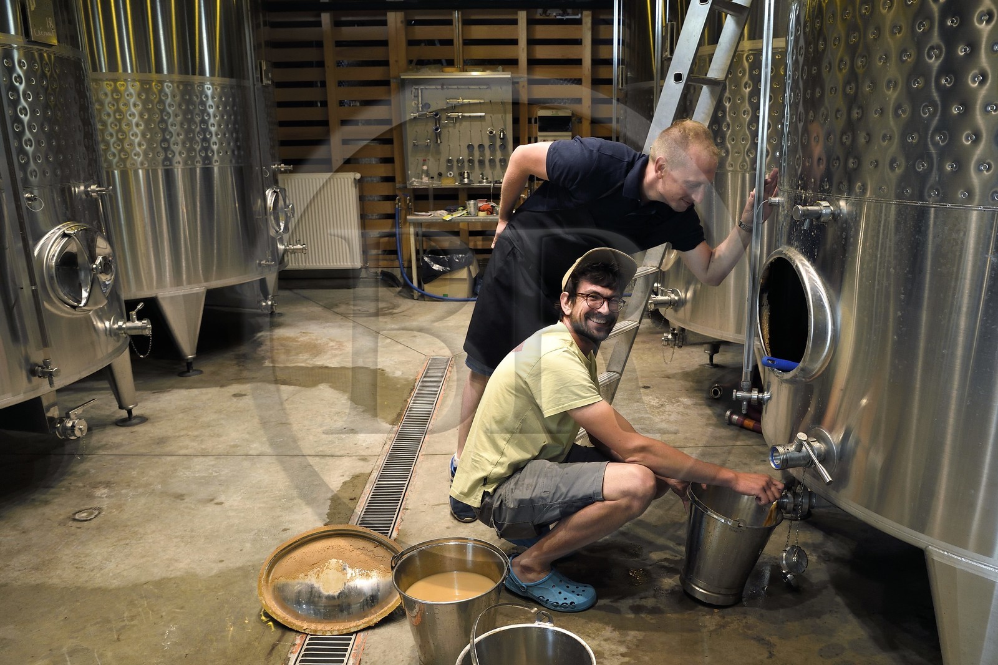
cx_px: 499
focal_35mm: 24
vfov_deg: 53.1
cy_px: 332
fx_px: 665
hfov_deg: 73.8
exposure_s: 1/60
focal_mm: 24
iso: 1600
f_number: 5.6
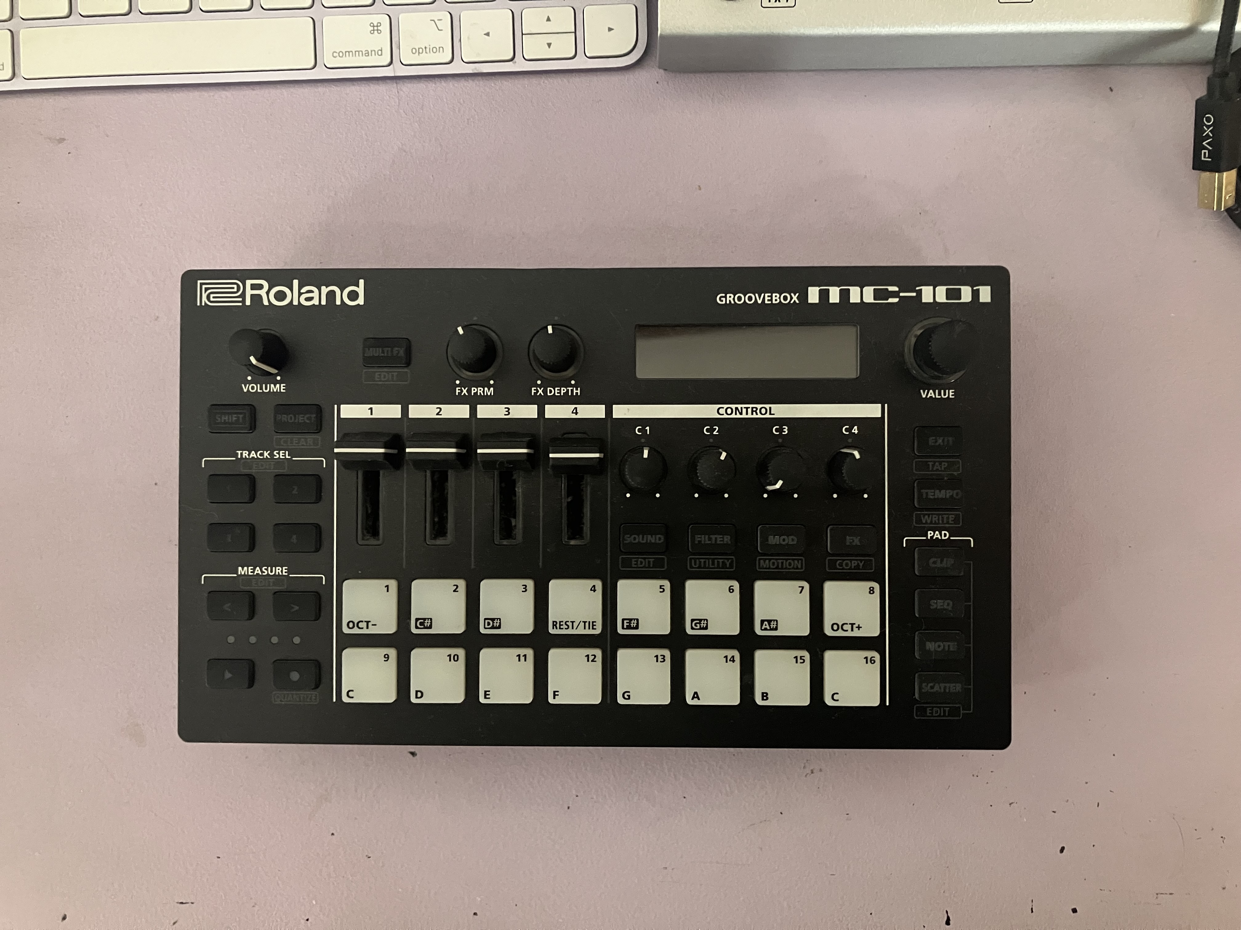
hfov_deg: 63.4
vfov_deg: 49.7
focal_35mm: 28
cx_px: 620
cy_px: 465
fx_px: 1004
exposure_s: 1/25
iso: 640
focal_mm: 3.99
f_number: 1.8
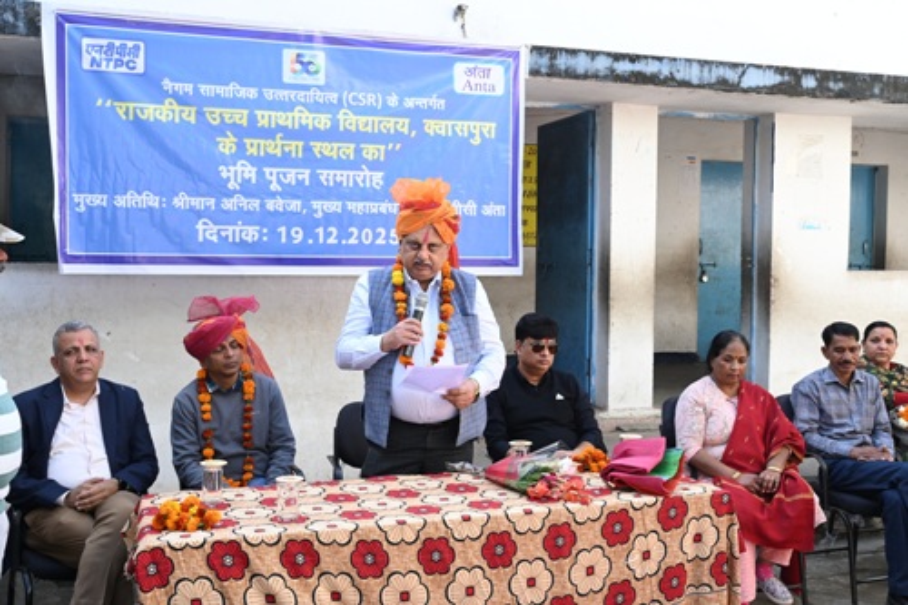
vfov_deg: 35.9
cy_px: 302
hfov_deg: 51.9
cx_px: 454
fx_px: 933
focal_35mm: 37
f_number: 8
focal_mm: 37
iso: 500
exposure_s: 1/160
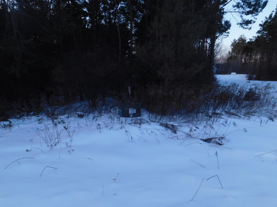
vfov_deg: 58.9
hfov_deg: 73.9
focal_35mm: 23
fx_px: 184
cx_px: 138
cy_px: 104
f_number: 3
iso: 125
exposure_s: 1/100
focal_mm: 4
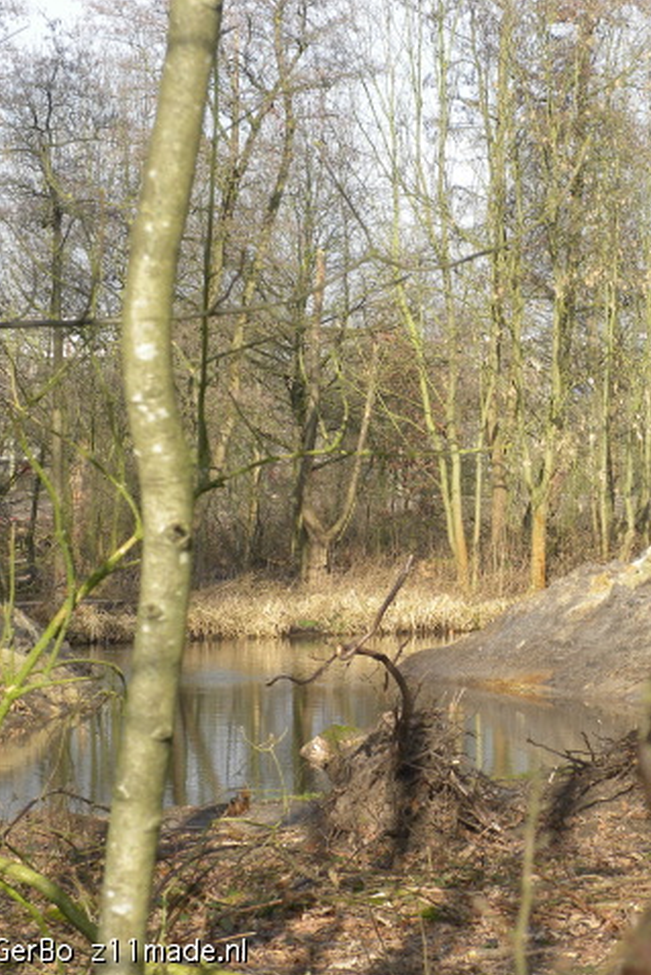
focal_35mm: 163
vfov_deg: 12.6
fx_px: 4418
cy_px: 488
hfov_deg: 8.4
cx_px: 520
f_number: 4.5
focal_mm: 20.8
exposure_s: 1/214
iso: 64
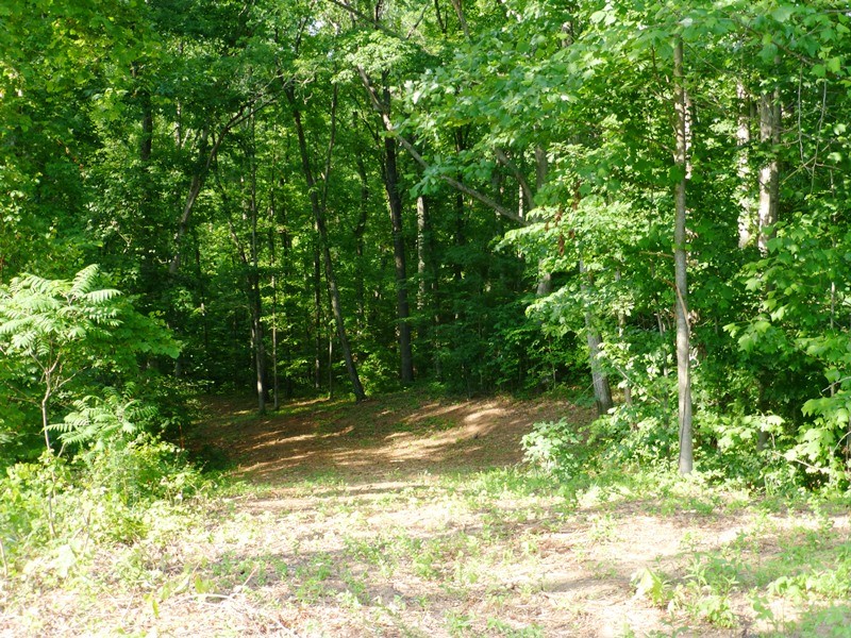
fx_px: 1155
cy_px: 319
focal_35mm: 47
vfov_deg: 30.9
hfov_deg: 40.4
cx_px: 426
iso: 100
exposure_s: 1/60
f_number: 4.2
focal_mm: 8.5
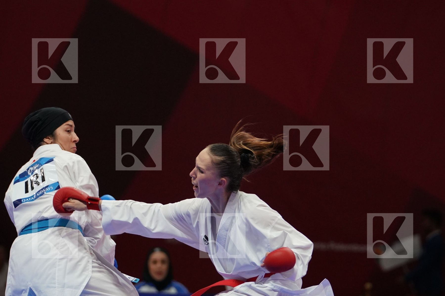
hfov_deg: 7.1
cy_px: 148
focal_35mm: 289
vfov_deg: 4.8
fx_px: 3572
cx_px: 222
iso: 2500
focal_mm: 193
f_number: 4
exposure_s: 1/1000
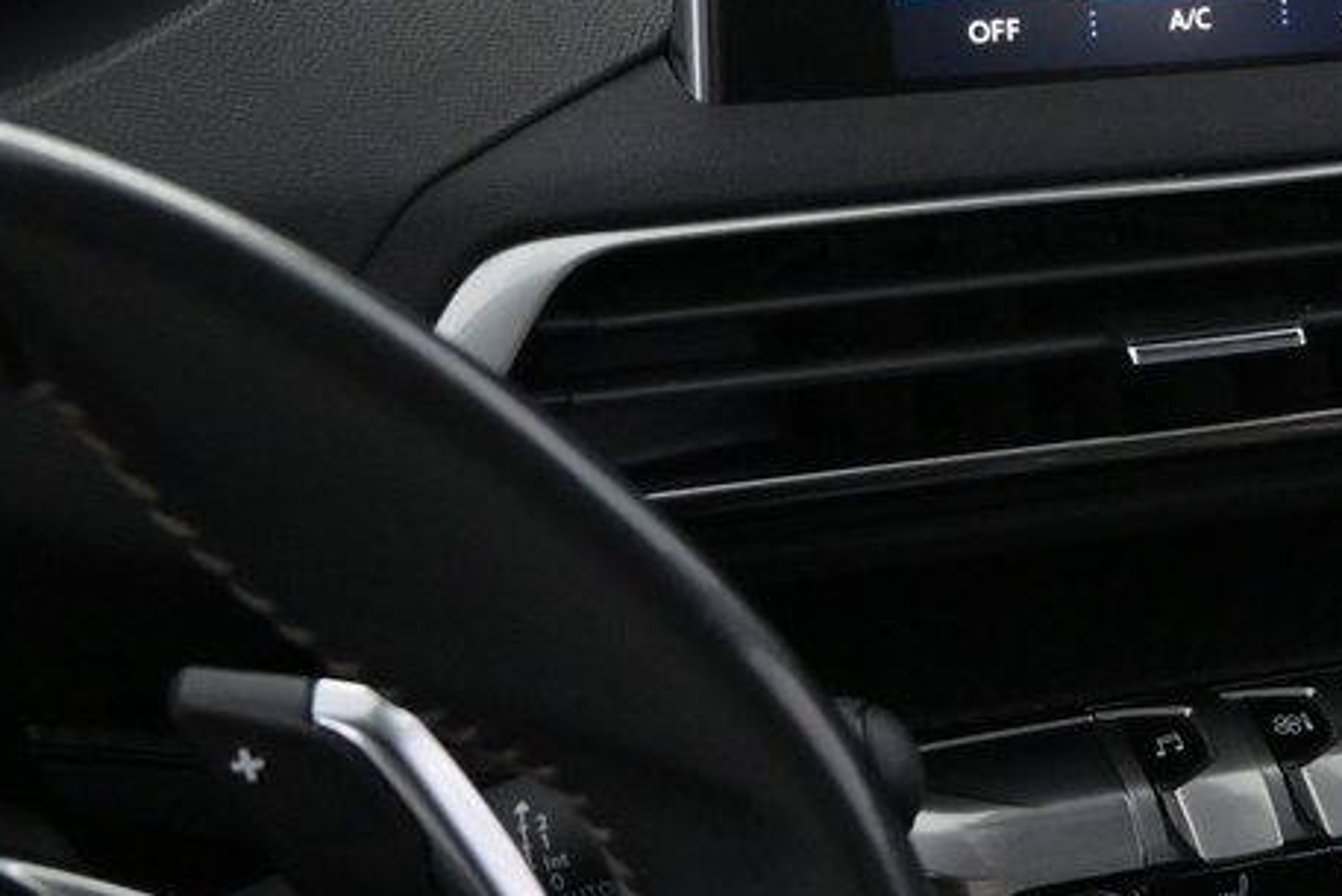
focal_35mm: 85
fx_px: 3169
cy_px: 867
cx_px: 1691
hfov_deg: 21.8
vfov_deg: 15.8
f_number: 4
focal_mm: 16
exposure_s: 1/60
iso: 2500
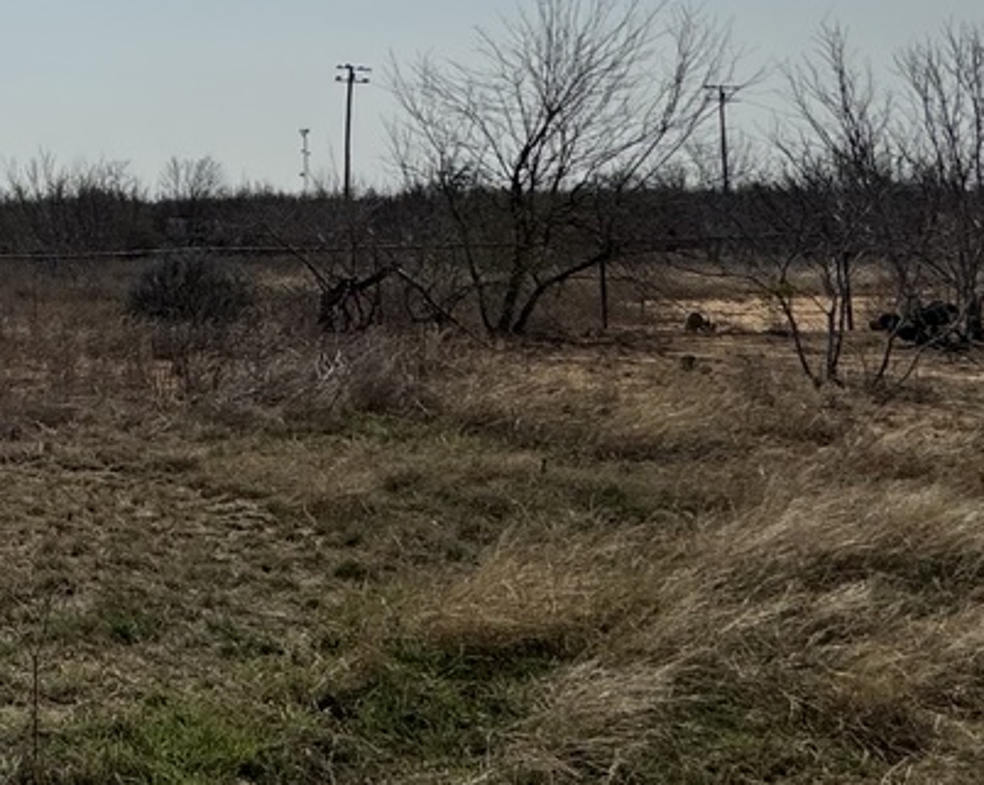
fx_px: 1426
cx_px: -333
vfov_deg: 30.2
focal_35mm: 49
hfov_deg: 29.6
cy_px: 171
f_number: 2.2
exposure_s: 1/5650
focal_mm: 2.22
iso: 32
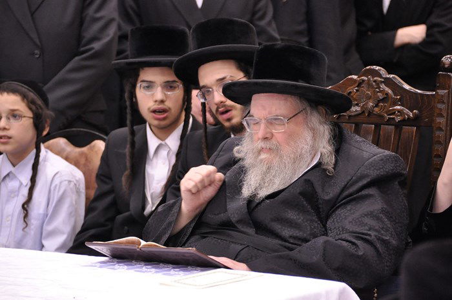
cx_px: 226
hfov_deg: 8.3
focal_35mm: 248
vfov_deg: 5.5
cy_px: 150
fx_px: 3104
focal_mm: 165
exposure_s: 1/50
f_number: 5.6
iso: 2000
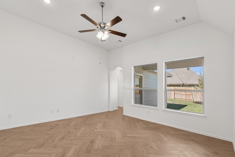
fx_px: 104
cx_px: 118
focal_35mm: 16
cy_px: 78
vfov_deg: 73.8
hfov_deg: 96.7
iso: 100
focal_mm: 16
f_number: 9
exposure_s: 1/20
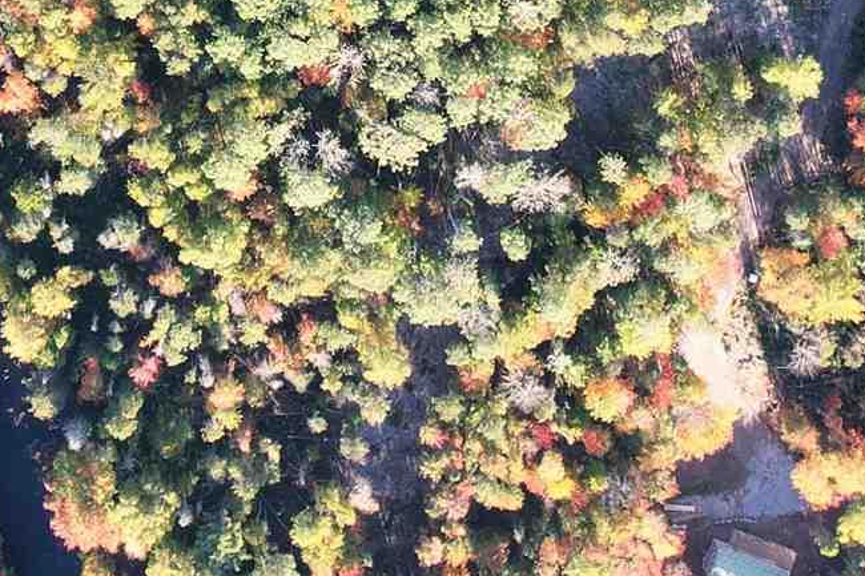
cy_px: -349
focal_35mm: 104
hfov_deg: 19.6
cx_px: 266
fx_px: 2498
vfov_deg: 12.4
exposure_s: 1/160
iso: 100
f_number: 2.8
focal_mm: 8.38
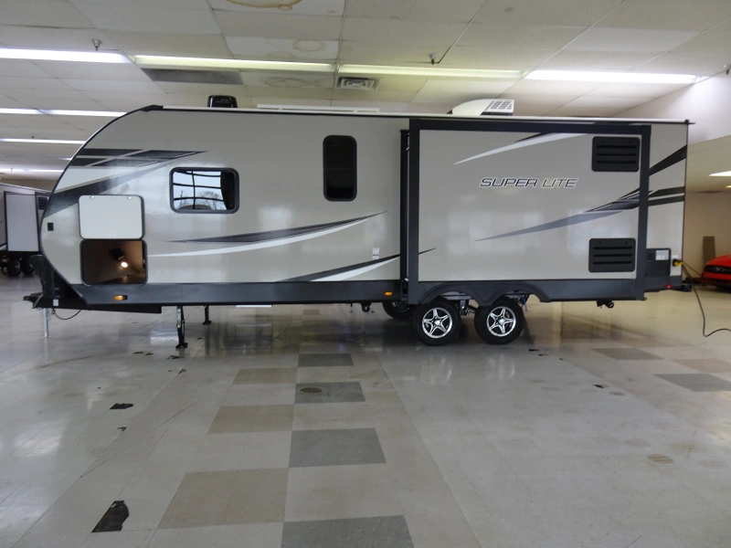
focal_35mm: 24
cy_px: 274
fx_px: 507
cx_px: 366
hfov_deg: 71.6
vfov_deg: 56.8
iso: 100
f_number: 3.5
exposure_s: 1/30
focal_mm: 4.1
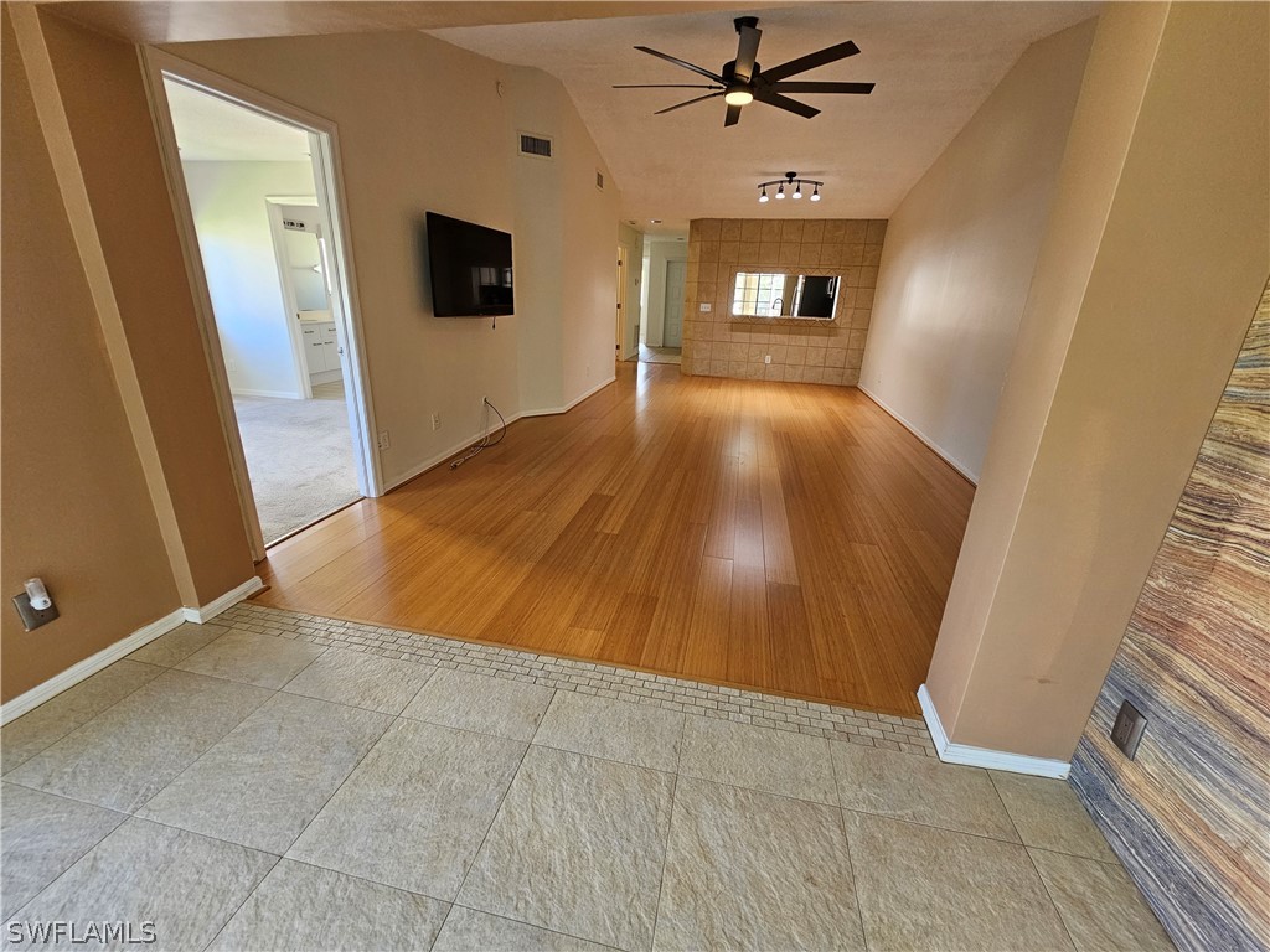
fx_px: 477
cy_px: 476
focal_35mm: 13
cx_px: 635
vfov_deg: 89.9
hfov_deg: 106.2
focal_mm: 2.2
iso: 200
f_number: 2.2
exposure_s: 1/60
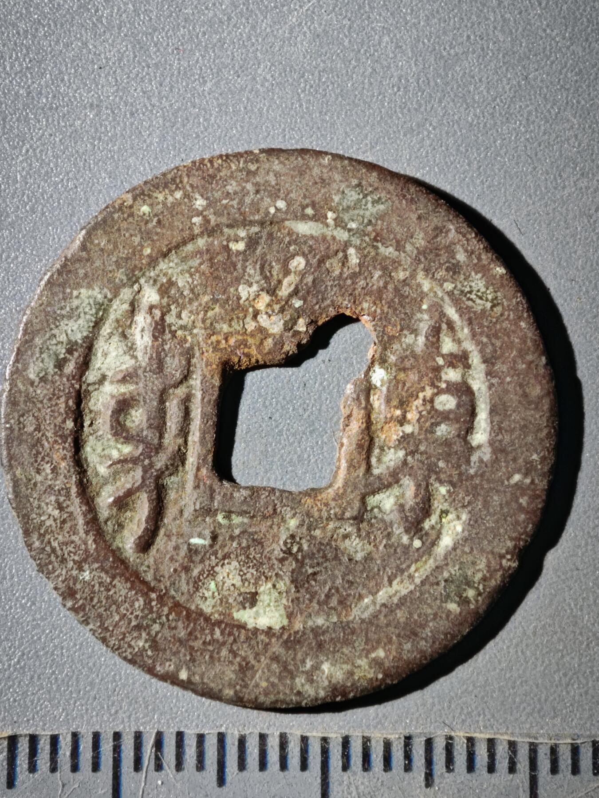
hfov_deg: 14.8
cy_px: 399
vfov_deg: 19.6
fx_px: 2307
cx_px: 300
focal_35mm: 100
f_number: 2
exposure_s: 1/100
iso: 200
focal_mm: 9
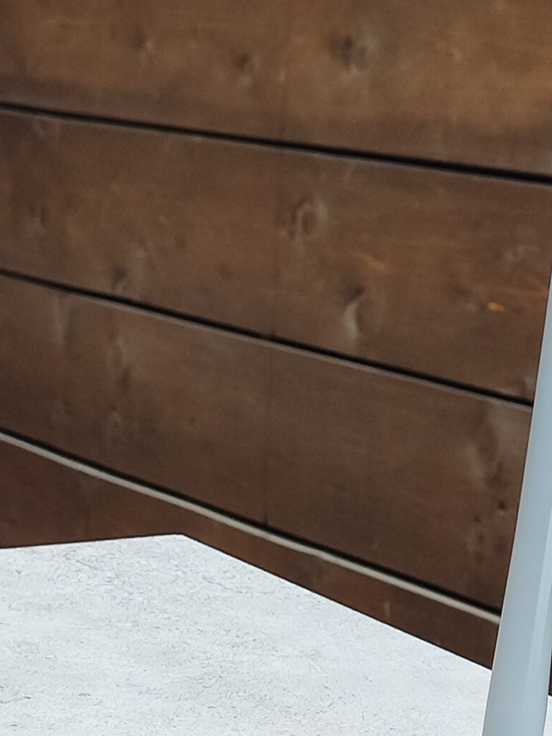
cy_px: 507
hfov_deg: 25.7
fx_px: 1212
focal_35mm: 57
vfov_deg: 33.4
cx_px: 264
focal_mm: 5.59
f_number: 1.88
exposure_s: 1/50
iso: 491
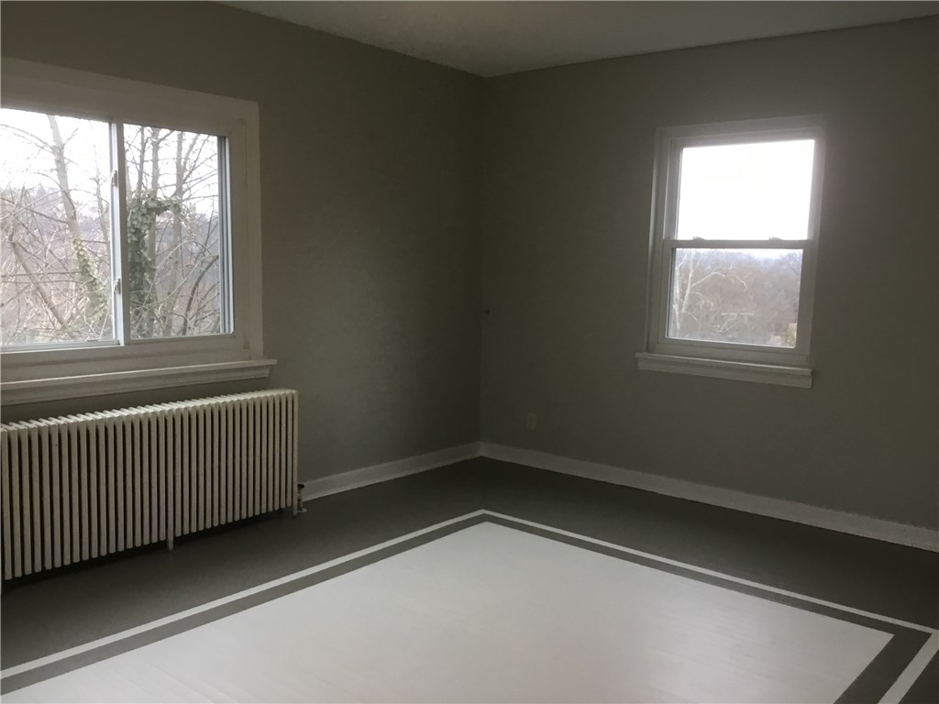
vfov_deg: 45.4
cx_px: 470
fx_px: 841
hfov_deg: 58.4
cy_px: 352
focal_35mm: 31
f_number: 2.4
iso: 32
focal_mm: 3.3
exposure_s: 1/30
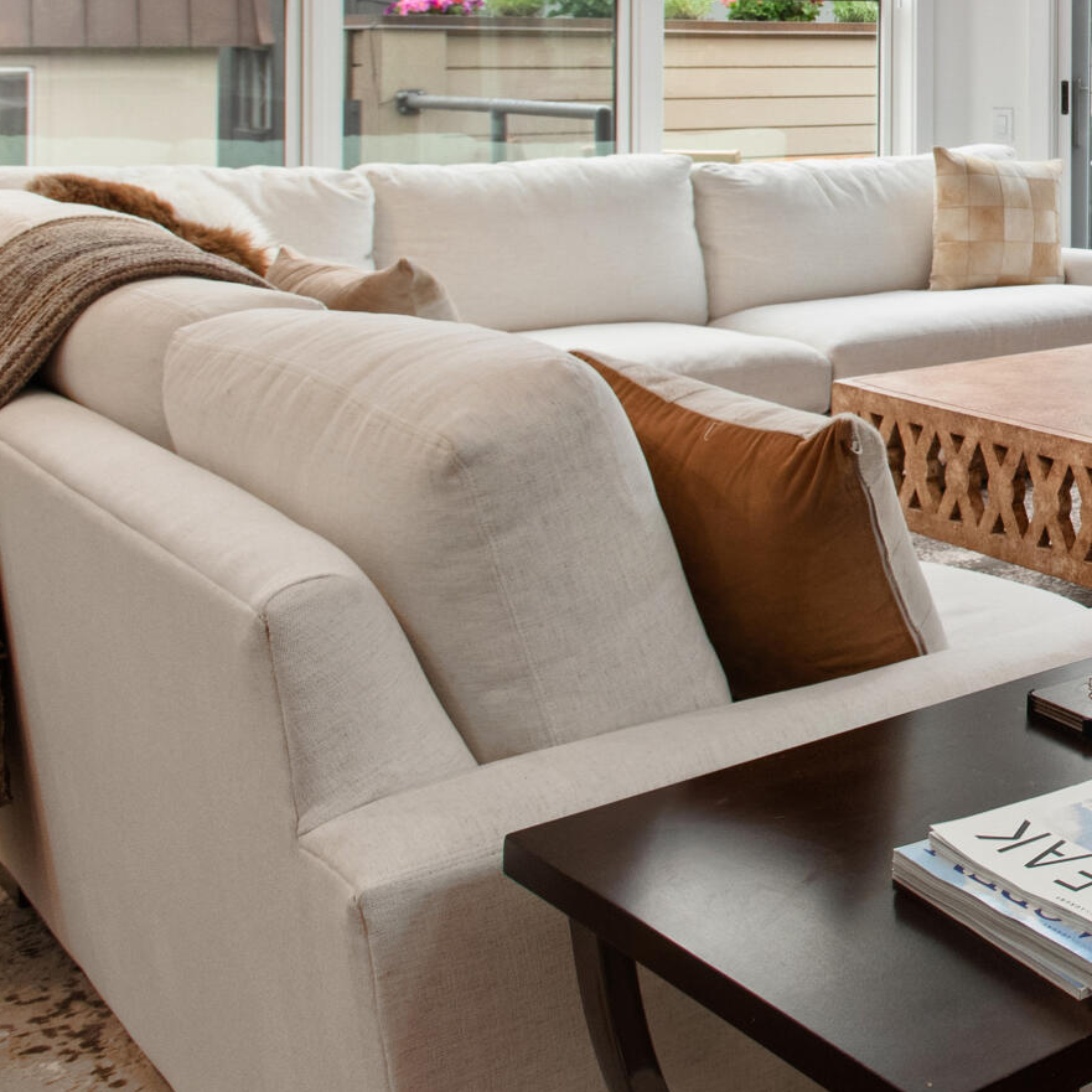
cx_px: 1484
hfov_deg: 25.8
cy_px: 48
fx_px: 1963
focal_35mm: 55
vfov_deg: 29.4
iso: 640
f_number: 7.1
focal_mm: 19
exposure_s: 1/40
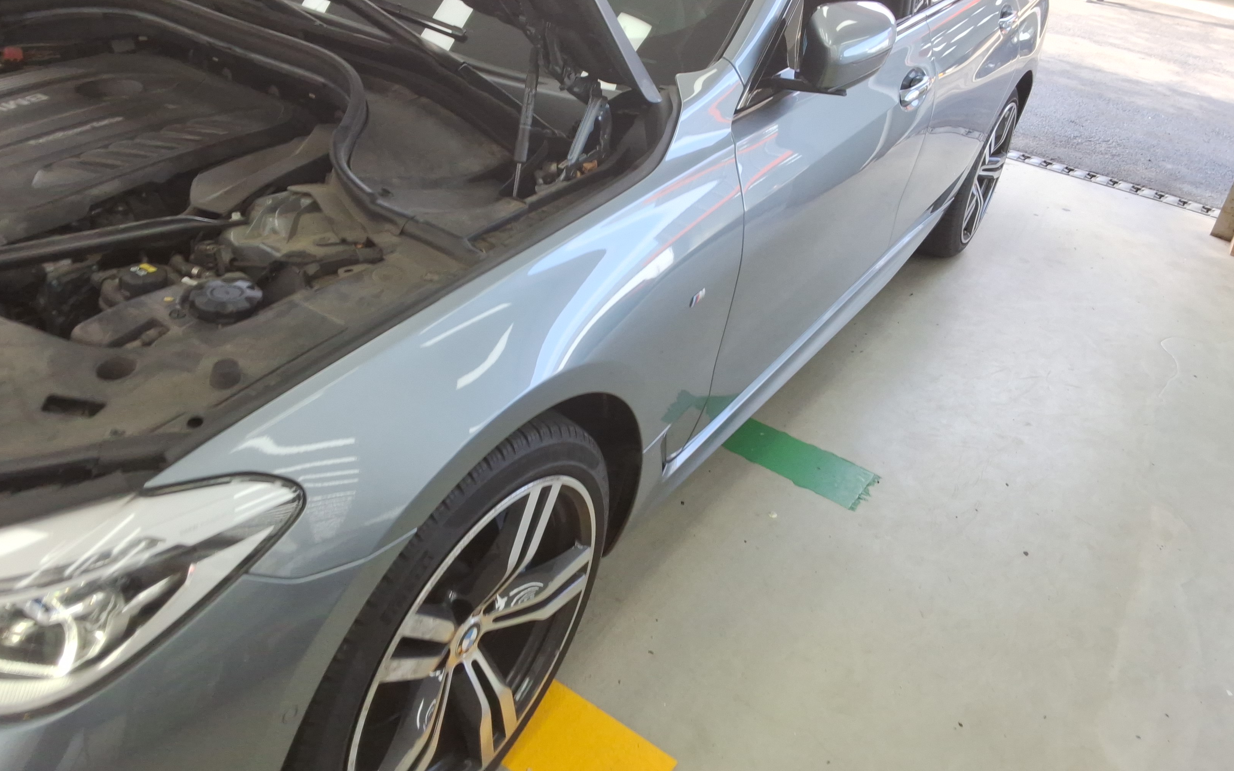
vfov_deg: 41.6
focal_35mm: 30
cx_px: 616
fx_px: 1009
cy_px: 304
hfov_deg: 62.9
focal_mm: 2.91
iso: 45
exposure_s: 1/120
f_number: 1.9
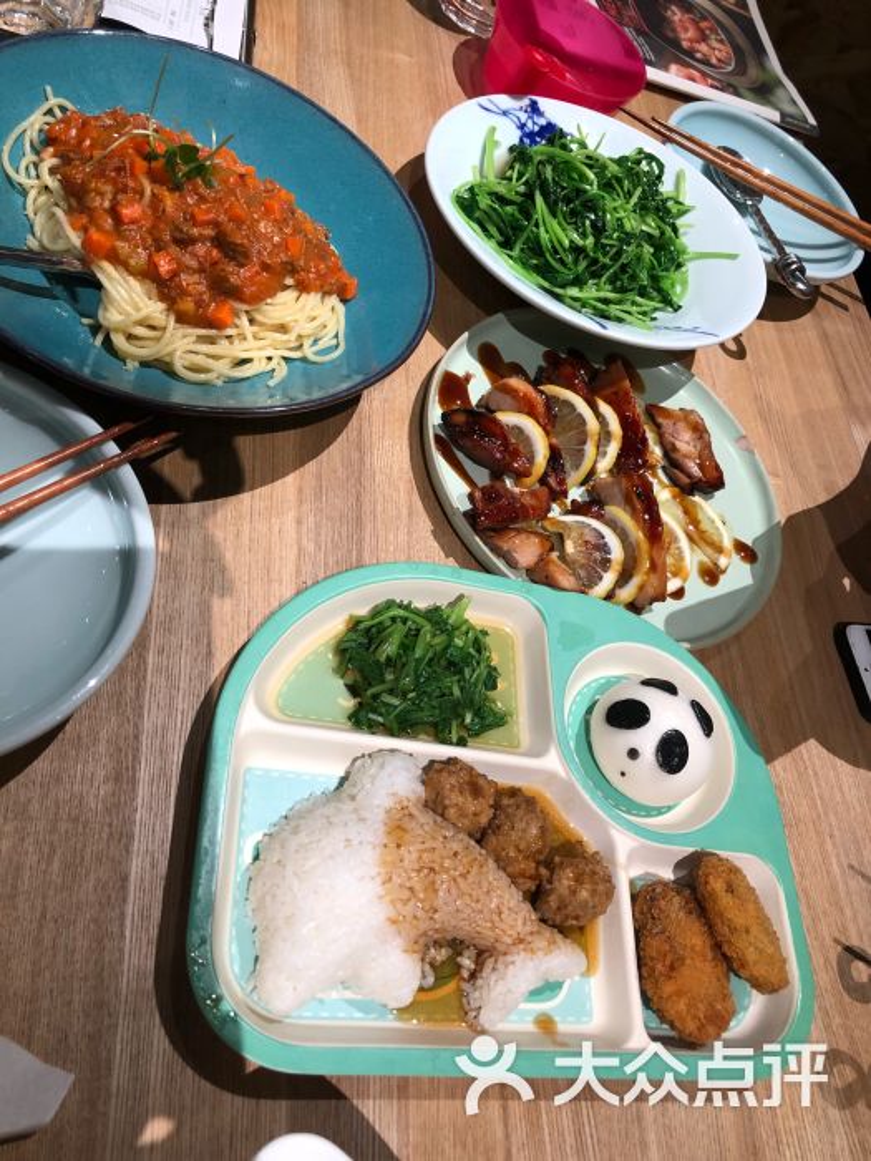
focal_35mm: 29
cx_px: 436
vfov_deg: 61.7
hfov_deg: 48.2
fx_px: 973
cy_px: 580
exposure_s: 1/32
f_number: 1.8
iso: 32
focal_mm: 3.99
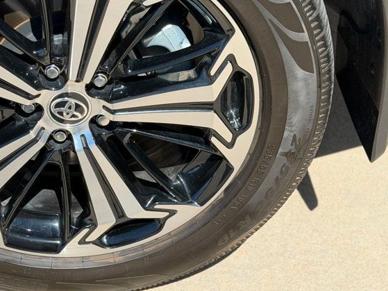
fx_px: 986
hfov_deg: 22.0
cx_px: 79
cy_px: 77
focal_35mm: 88
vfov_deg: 16.7
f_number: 1.78
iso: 80
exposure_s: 1/2865
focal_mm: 6.76
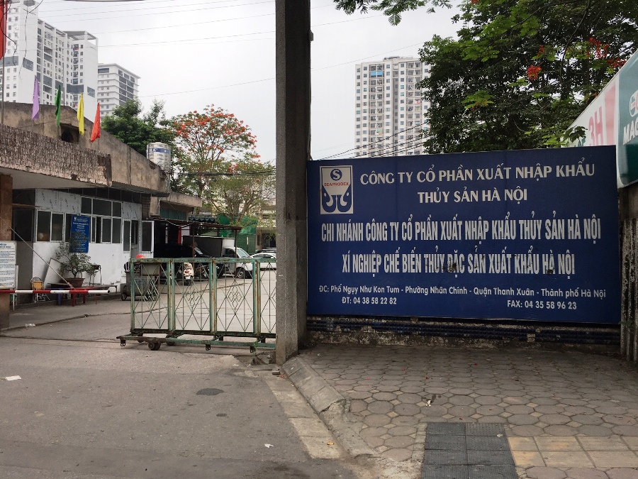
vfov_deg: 48.2
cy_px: 240
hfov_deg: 61.7
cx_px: 319
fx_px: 534
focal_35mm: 29
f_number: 2.2
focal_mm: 4.15
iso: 25
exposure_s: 1/434
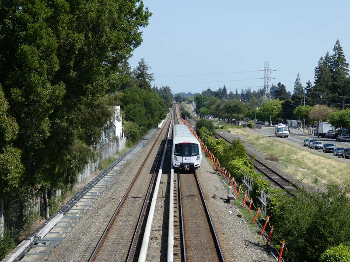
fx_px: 1072
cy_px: 131
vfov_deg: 14.0
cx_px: 175
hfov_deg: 18.5
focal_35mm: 106
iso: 80
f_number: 5.1
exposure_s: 1/400
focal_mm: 19
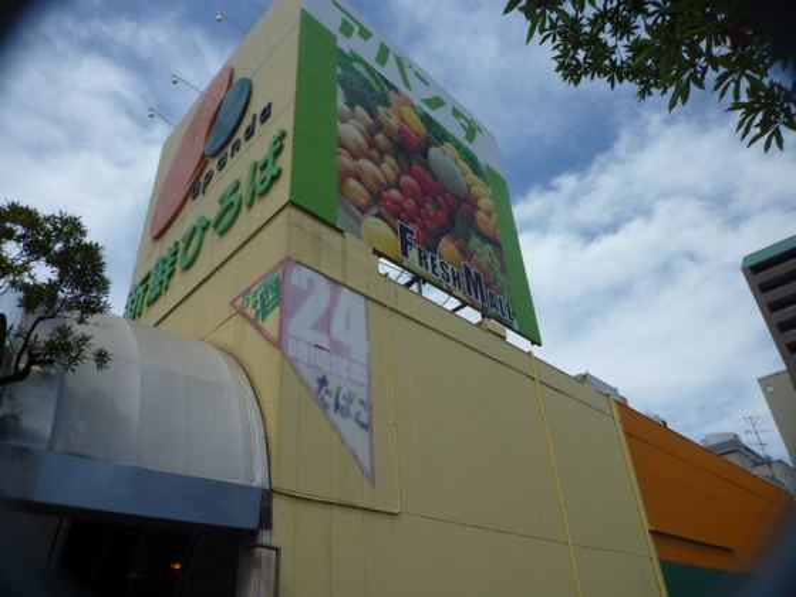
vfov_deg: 54.9
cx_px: 398
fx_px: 575
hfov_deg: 69.4
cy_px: 298
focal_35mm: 25
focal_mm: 4.4
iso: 100
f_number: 4.5
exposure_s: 1/800
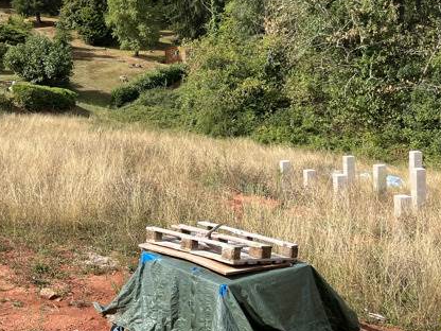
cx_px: 27
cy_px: 127
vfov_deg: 29.0
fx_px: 637
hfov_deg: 35.4
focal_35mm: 50
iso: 50
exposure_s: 1/2632
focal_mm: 5.1
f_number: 1.6
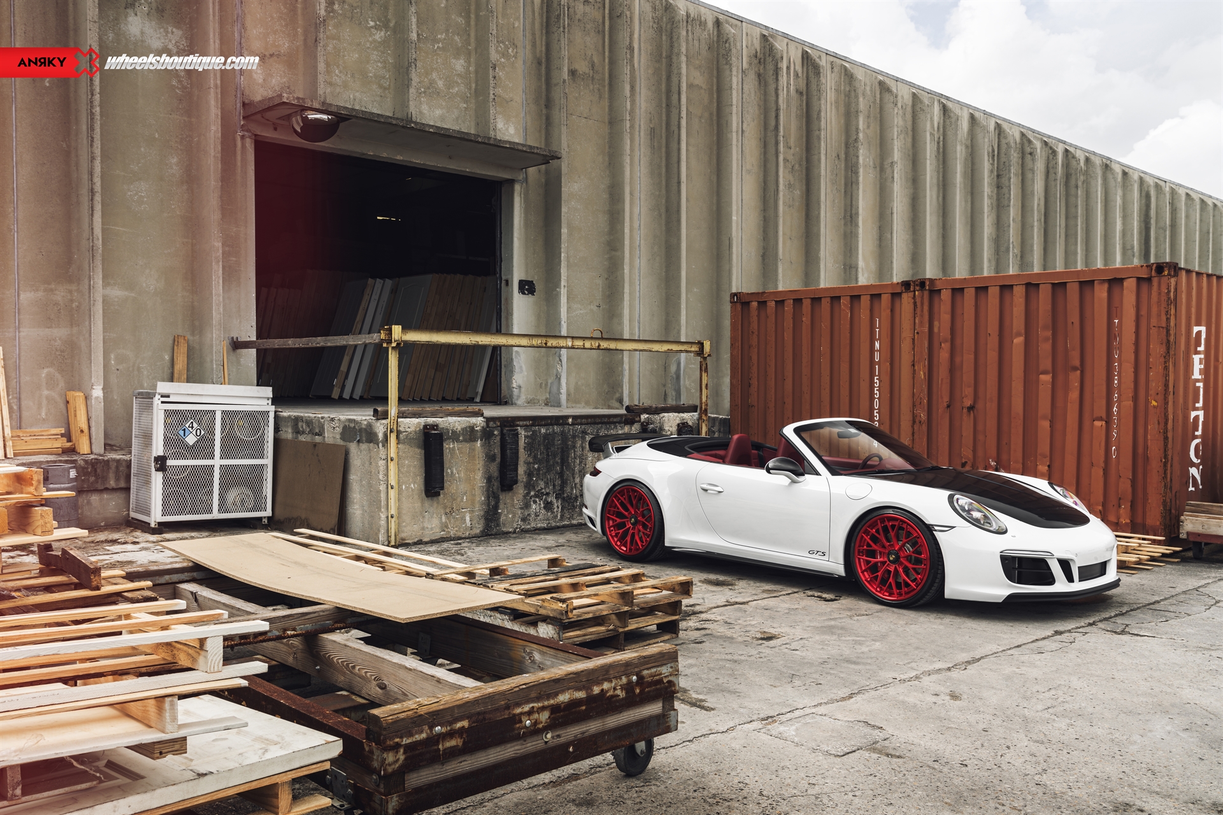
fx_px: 1053
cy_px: 408
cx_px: 612
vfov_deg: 42.3
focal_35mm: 31
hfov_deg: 60.3
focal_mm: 31
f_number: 7.1
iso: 100
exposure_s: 1/125
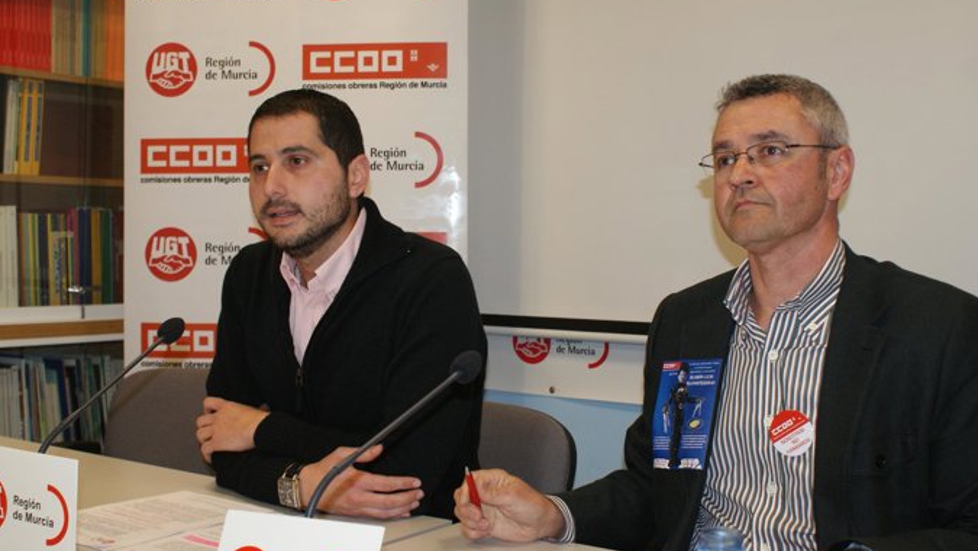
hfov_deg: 45.5
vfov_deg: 26.5
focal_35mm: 45
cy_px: 246
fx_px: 1167
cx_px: 494
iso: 400
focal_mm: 28
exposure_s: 1/60
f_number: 5.6
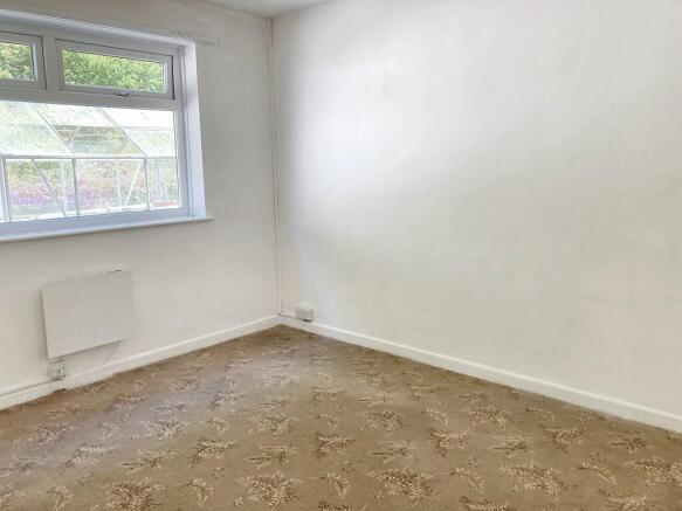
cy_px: 256
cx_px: 341
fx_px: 552
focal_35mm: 28
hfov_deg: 63.5
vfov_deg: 49.7
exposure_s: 1/121
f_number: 1.8
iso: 40
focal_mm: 4
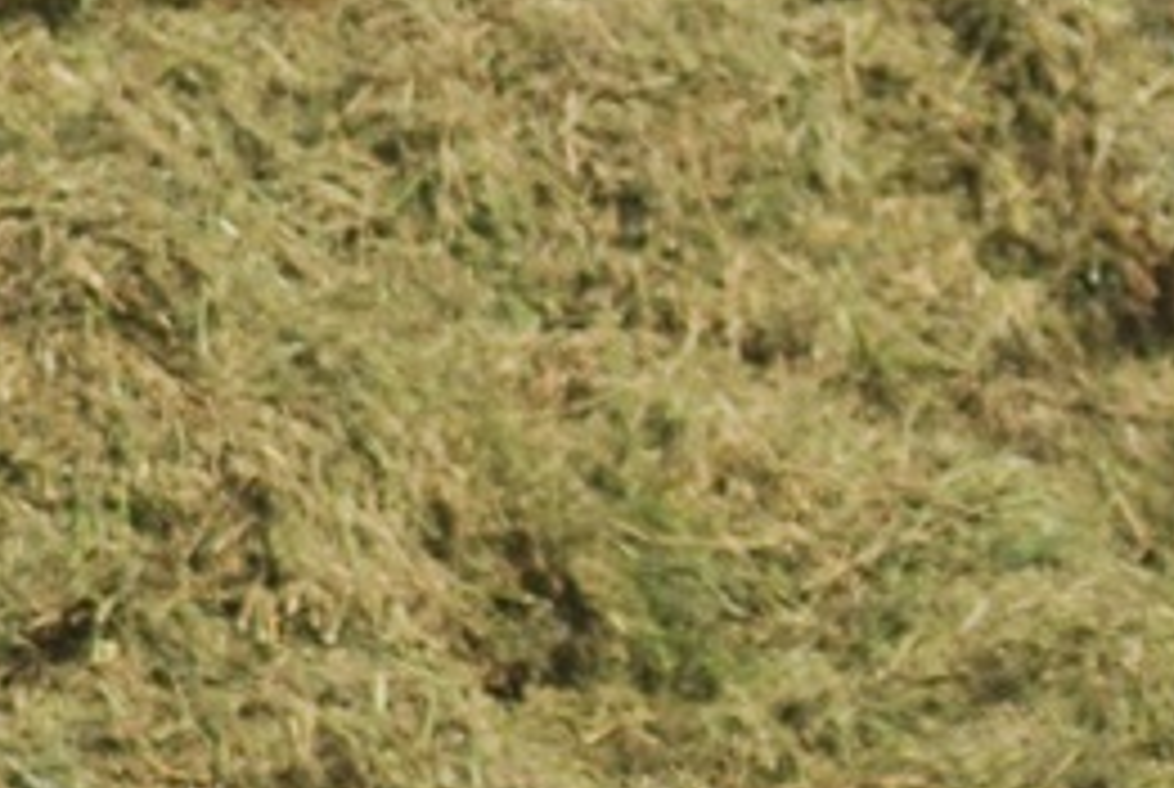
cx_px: 2074
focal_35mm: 1179
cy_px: 329
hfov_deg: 1.7
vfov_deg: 1.2
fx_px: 38511
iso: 100
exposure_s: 1/500
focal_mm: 135
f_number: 5.6
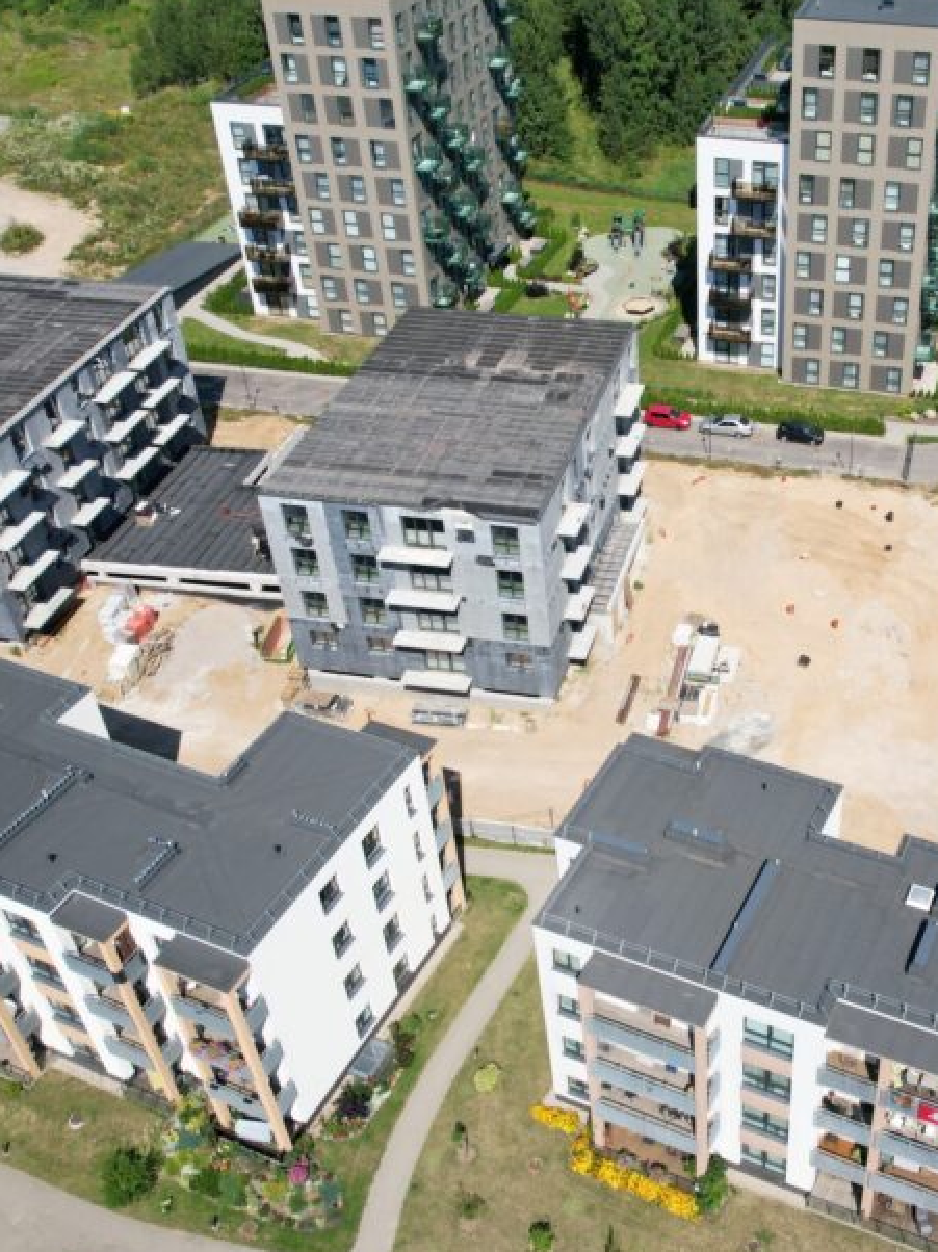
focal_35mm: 36
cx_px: 728
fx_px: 1302
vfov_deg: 51.4
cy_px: 621
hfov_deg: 38.4
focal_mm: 8.38
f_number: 2.8
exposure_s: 1/3000
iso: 160
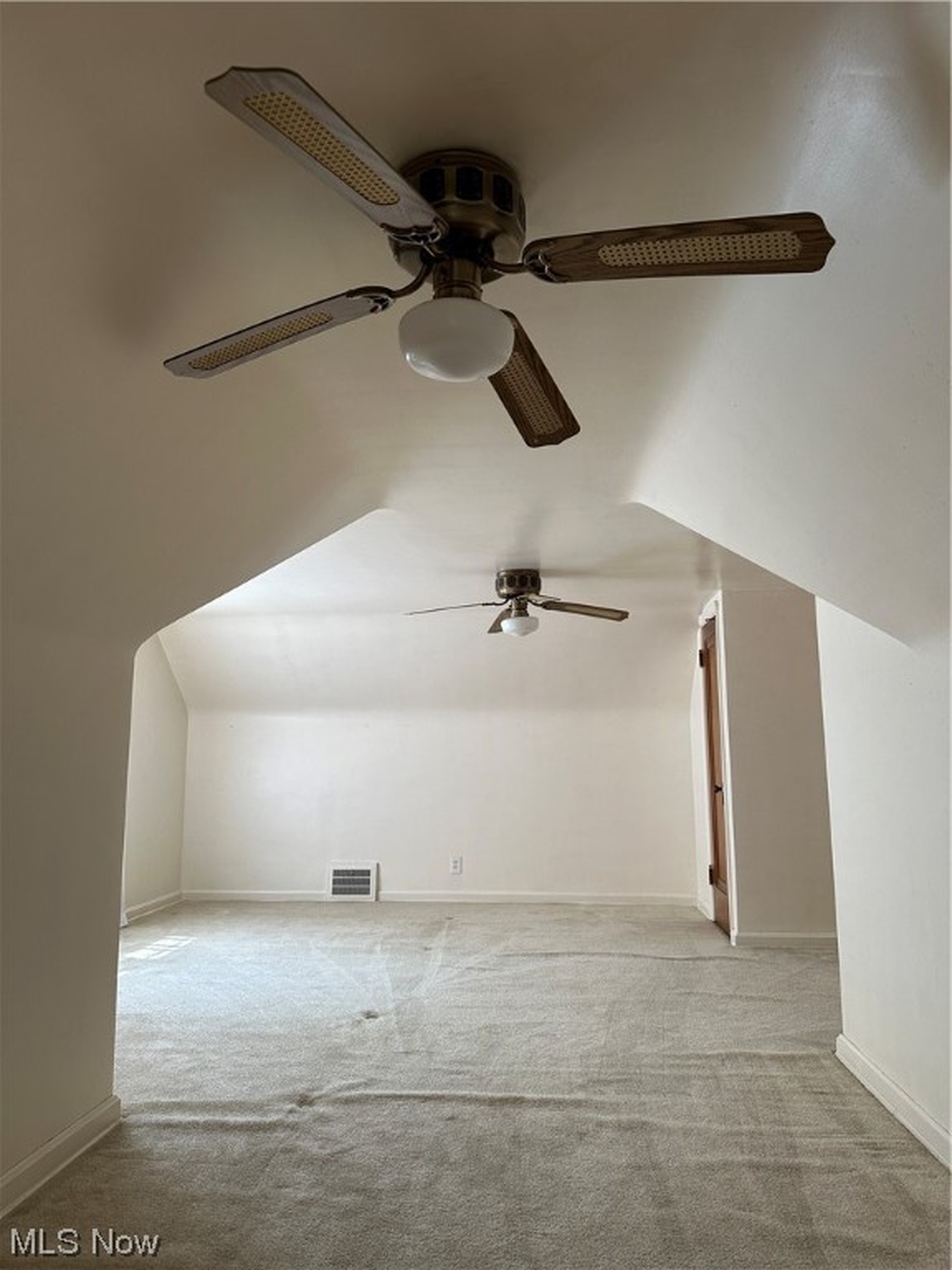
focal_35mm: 24
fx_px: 880
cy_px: 635
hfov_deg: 56.8
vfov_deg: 71.6
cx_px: 476
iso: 125
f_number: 1.78
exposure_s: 1/121
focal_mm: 6.86
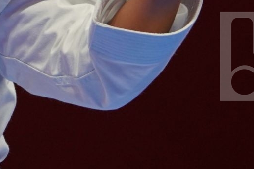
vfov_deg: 0.9
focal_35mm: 1460
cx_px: -67
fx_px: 10297
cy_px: -118
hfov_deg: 1.4
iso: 800
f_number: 4
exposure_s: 1/500
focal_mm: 280
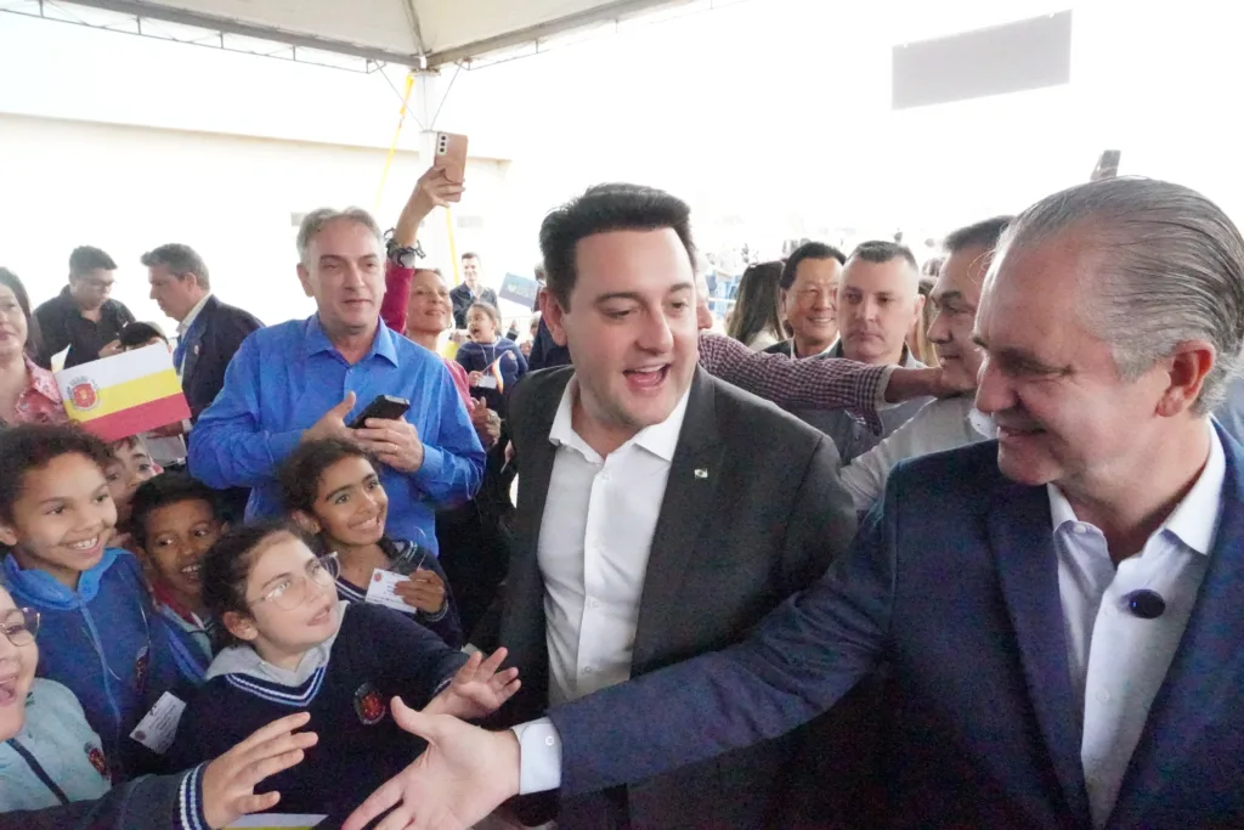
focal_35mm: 24
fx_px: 829
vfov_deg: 53.1
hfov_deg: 73.7
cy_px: 415
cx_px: 622
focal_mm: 16
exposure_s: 1/4000
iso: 51200
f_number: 9
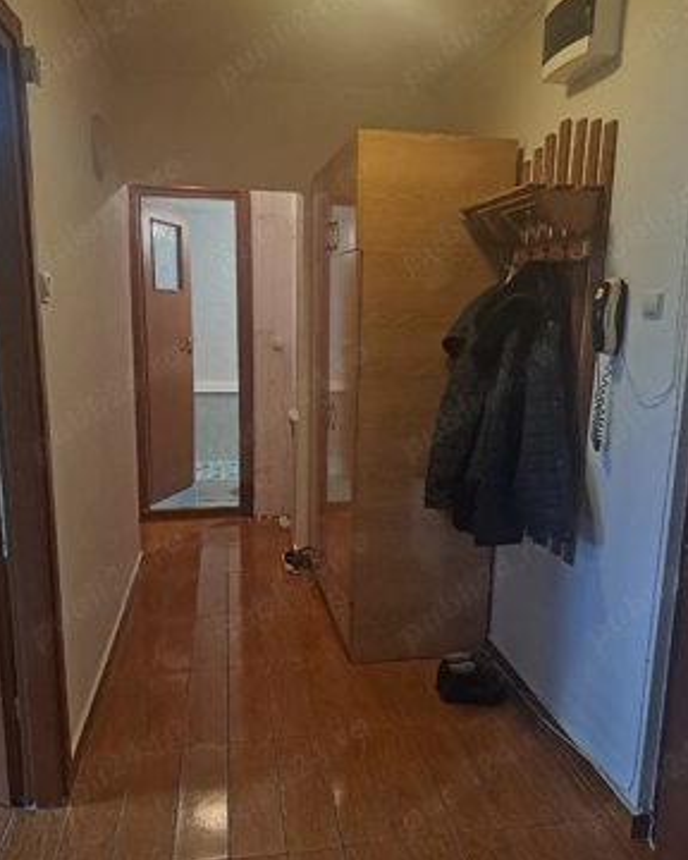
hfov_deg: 54.9
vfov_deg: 66.0
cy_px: 430
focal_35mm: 26
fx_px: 662
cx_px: 339
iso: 320
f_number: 1.8
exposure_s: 1/25
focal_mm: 5.23
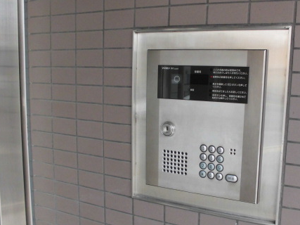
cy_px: 130
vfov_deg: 36.7
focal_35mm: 39
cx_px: 192
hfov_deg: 47.3
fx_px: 338
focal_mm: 4.6
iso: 100
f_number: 3.5
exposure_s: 1/60
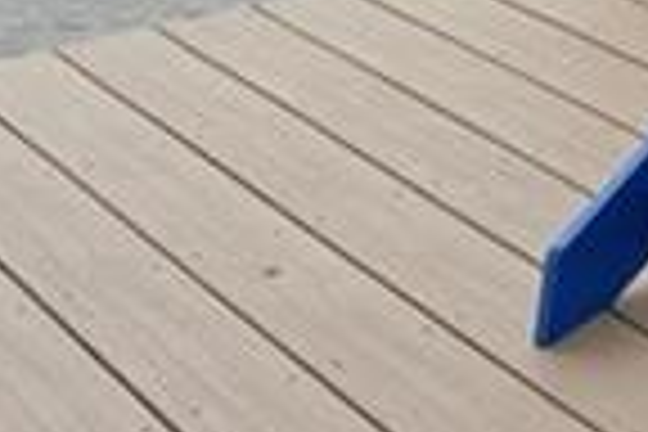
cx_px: 1534
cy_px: -664
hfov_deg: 13.4
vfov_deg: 10.2
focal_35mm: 114
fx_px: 2052
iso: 400
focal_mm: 16
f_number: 9
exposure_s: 1/4000
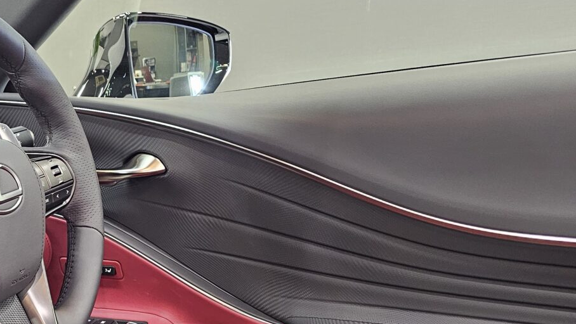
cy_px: 350
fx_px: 810
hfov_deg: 35.2
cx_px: -10
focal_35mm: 53
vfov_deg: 21.5
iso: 1000
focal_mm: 6.3
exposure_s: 1/100
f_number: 1.7
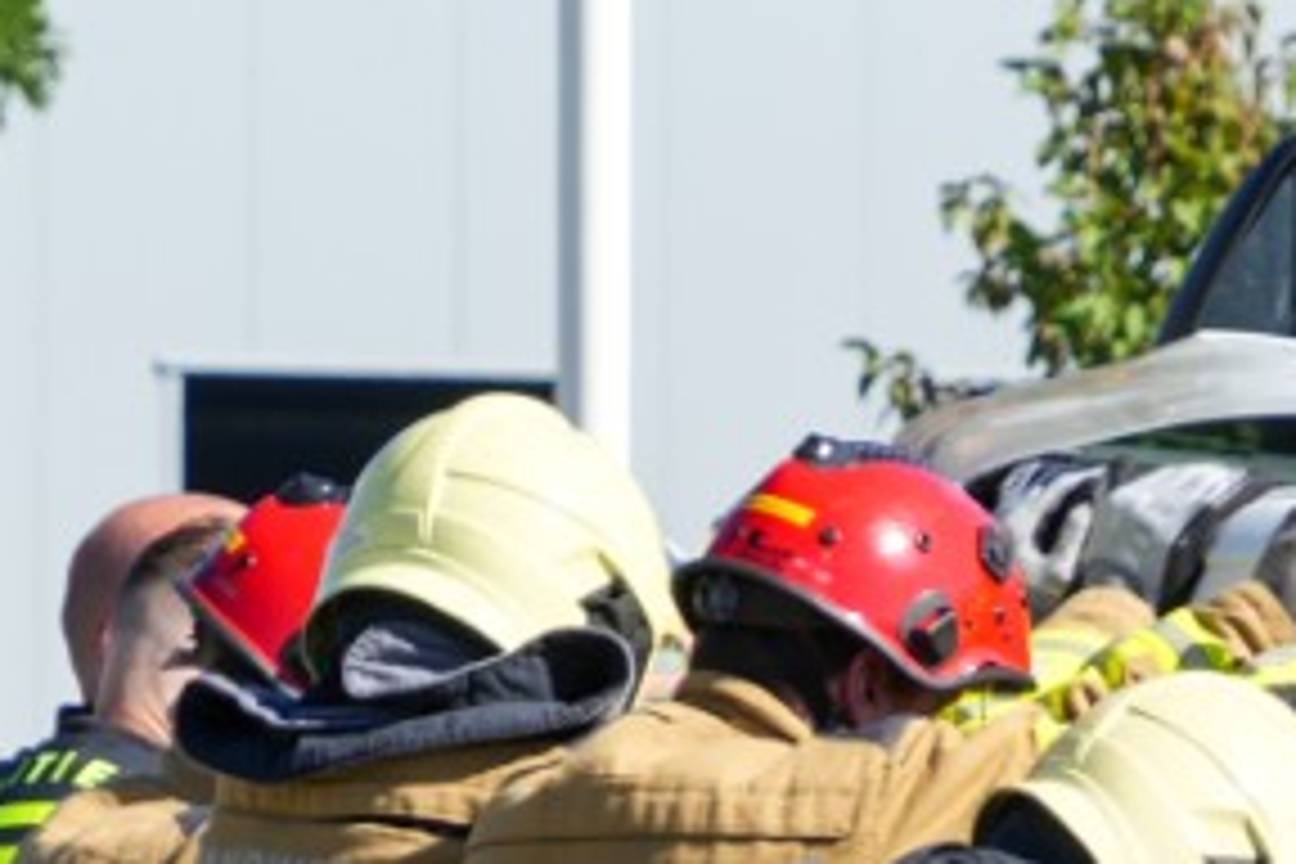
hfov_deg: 3.3
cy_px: 1548
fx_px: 22642
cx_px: 1256
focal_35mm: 629
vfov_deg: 2.2
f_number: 7.1
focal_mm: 112
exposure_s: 1/250
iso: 100
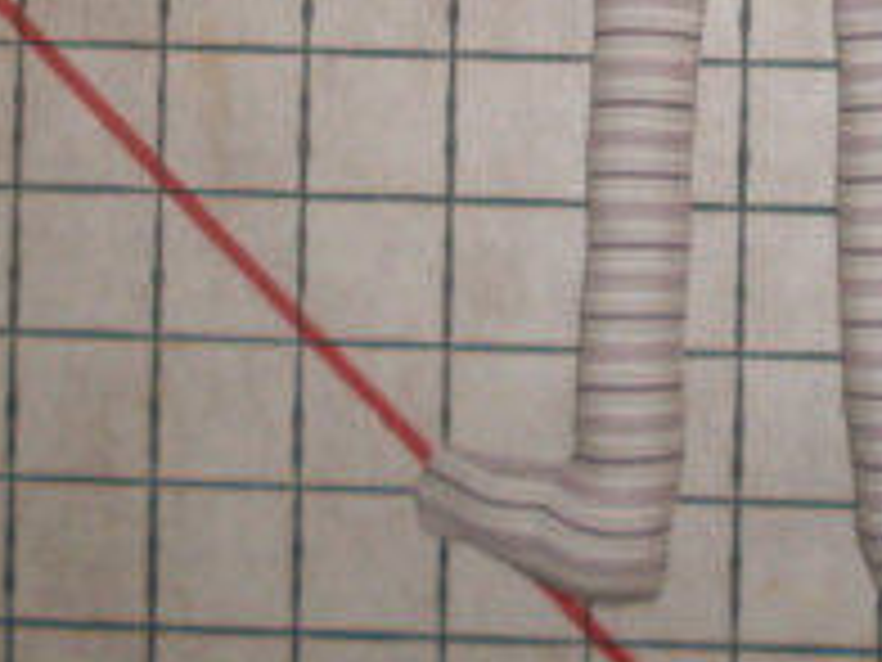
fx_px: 3159
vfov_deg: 11.6
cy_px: -257
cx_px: 814
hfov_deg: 15.7
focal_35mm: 124
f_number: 2.8
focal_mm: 6.3
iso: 100
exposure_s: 1/45
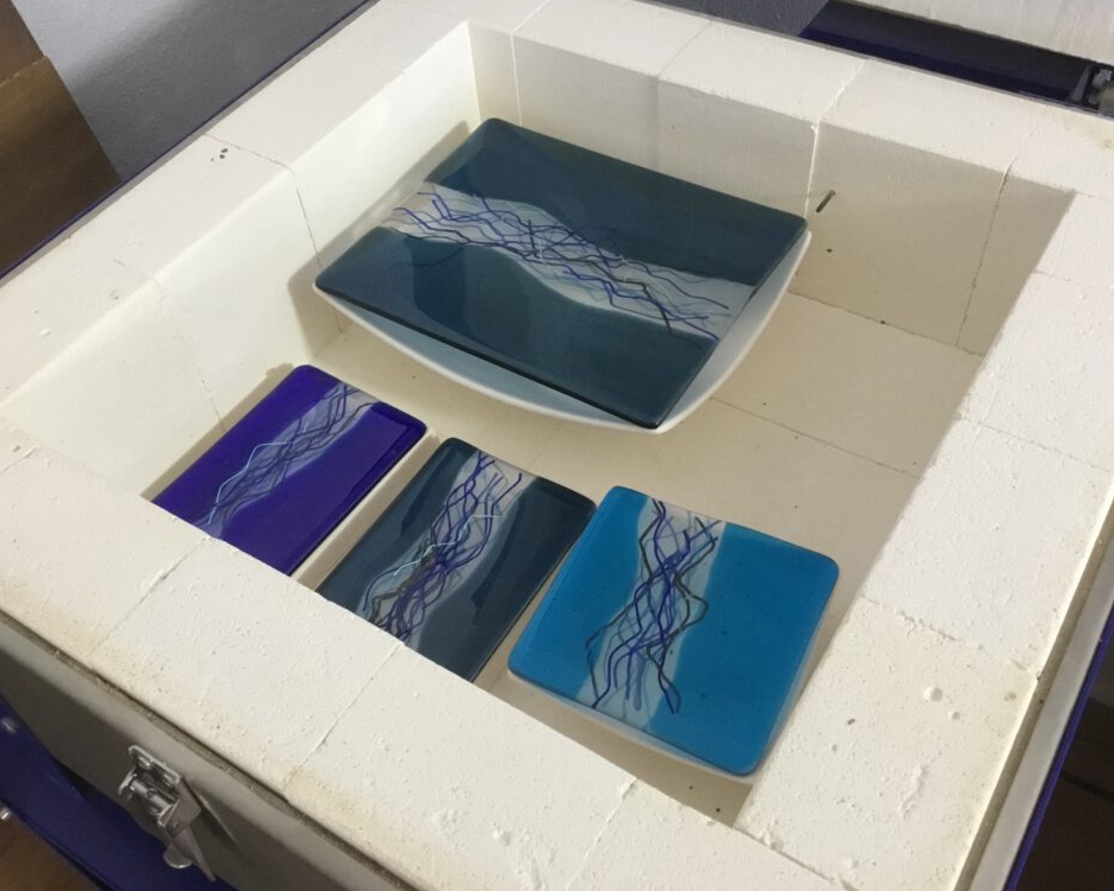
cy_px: 447
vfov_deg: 44.5
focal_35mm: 33
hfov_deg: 54.2
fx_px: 1088
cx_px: 553
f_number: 2.4
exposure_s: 1/25
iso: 200
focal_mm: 3.3
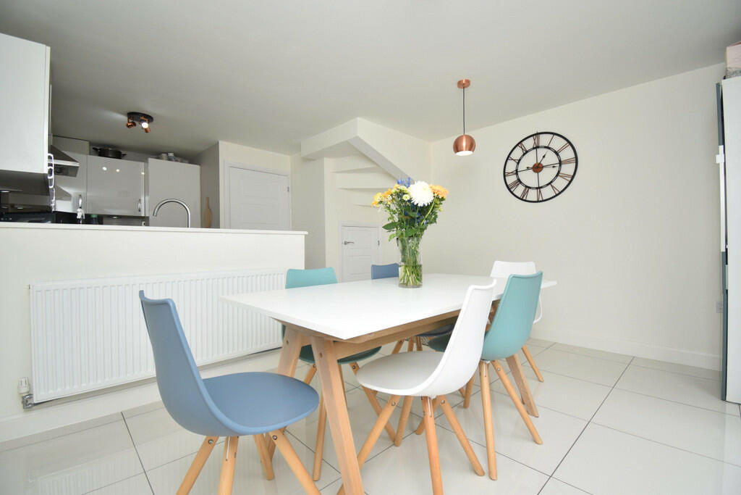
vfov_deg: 77.3
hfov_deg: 100.4
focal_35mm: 15
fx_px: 309
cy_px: 248
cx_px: 370
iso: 100
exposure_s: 1/200
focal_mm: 10
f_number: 4.5
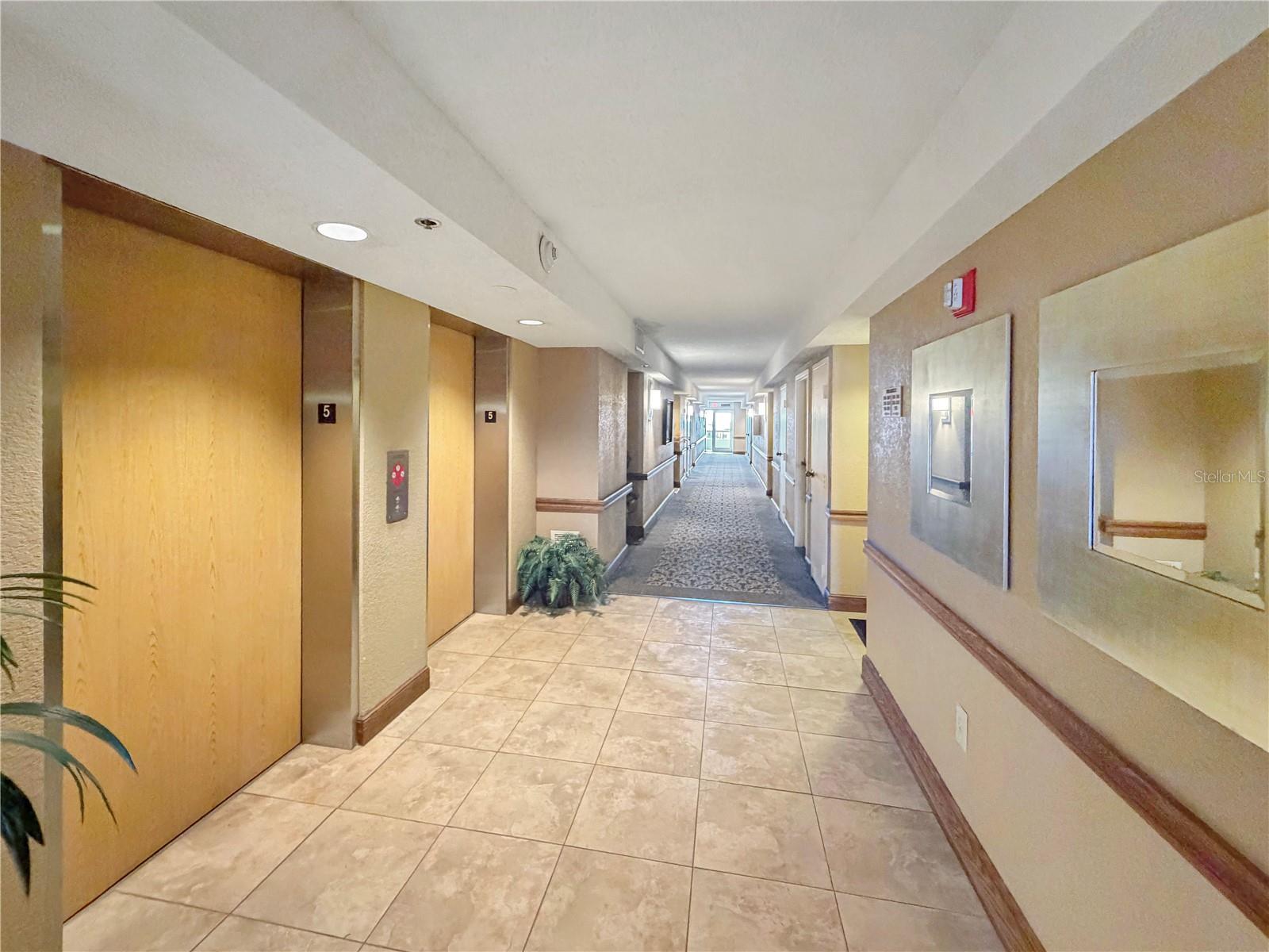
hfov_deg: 102.1
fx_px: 513
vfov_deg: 85.7
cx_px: 634
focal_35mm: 14
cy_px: 476
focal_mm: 2.22
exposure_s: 1/40
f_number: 2.2
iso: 1000
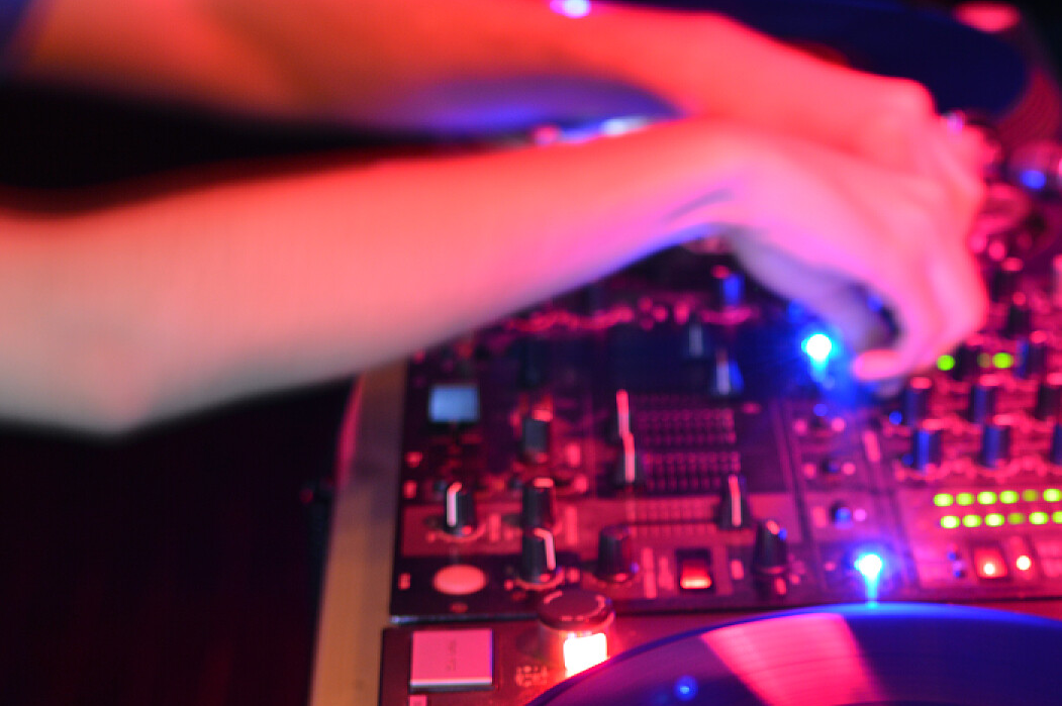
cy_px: 628
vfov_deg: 14.1
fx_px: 2827
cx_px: 768
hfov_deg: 21.1
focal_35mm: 96
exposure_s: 1.6
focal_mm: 35
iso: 200
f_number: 2.5
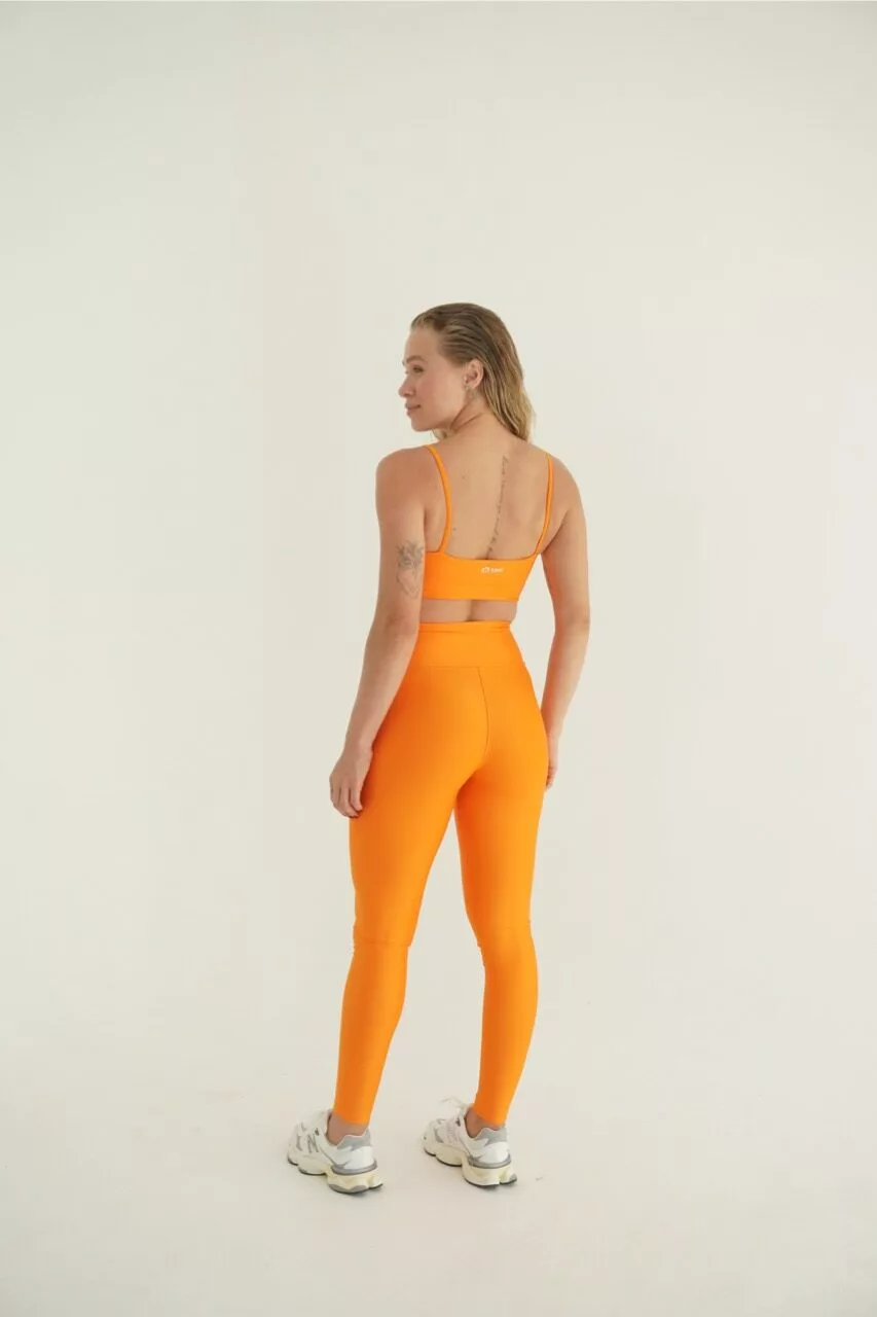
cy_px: 658
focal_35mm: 42
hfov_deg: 31.9
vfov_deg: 46.4
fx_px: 1535
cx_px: 438
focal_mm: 28
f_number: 5.6
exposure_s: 1/160
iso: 160
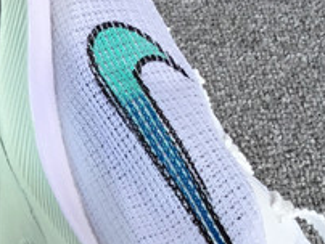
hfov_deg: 13.6
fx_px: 1297
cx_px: -129
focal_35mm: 138
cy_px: 200
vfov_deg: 10.7
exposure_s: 1/214
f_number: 2.4
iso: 25
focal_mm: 3.3
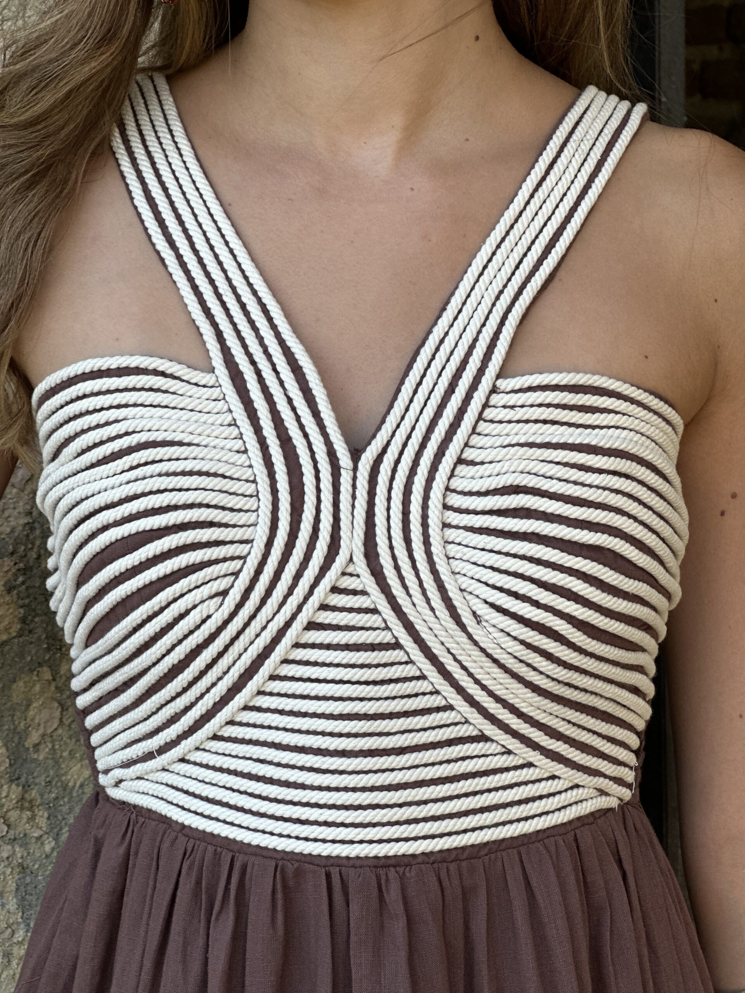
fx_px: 2210
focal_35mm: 77
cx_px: 372
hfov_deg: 19.1
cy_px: 496
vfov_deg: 25.3
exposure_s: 1/121
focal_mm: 9
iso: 40
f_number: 2.8
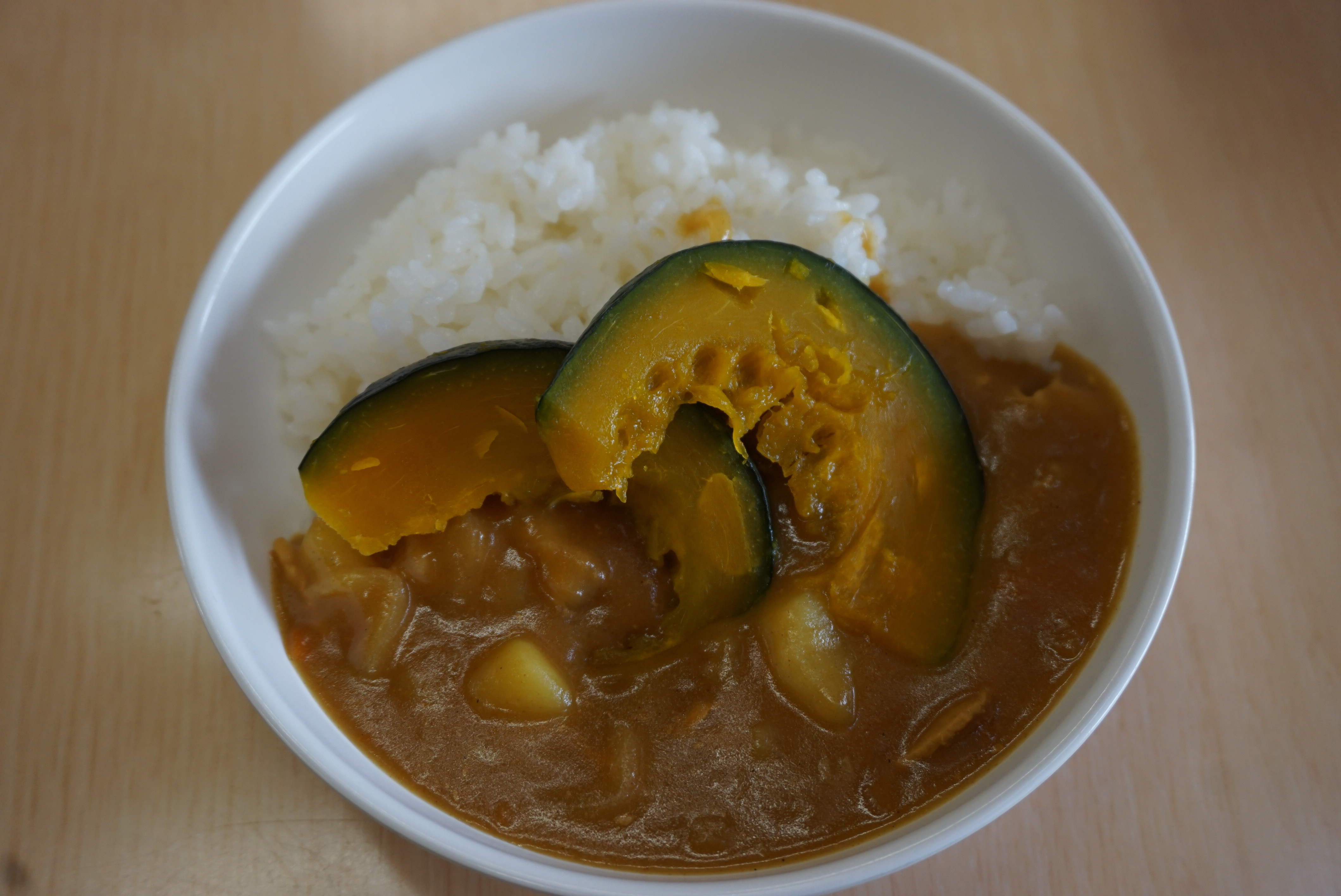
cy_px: 448
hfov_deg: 51.3
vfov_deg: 35.5
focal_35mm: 38
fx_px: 1398
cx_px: 670
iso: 500
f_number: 4.5
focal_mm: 25
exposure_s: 1/160
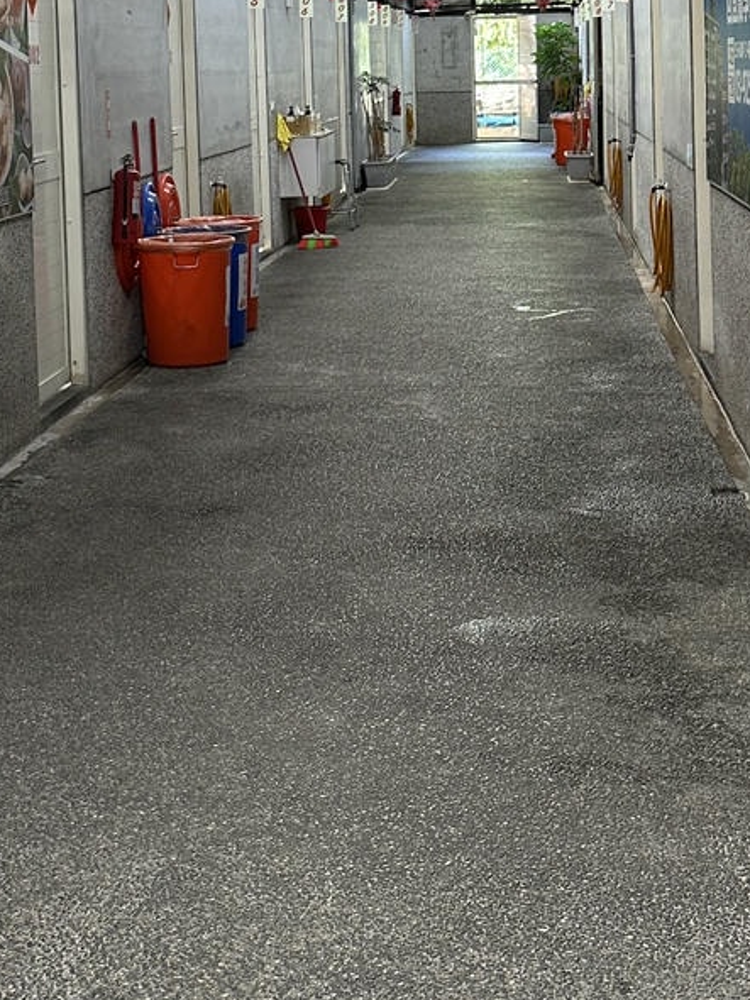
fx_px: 1878
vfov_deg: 28.7
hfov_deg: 22.5
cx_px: 273
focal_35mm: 65
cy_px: 103
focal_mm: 6.86
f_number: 1.78
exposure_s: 1/60
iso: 160
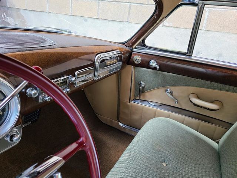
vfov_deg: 53.1
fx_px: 178
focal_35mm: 26
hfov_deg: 67.3
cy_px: 89
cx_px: 118
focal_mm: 5.4
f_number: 1.8
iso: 40
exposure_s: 1/59
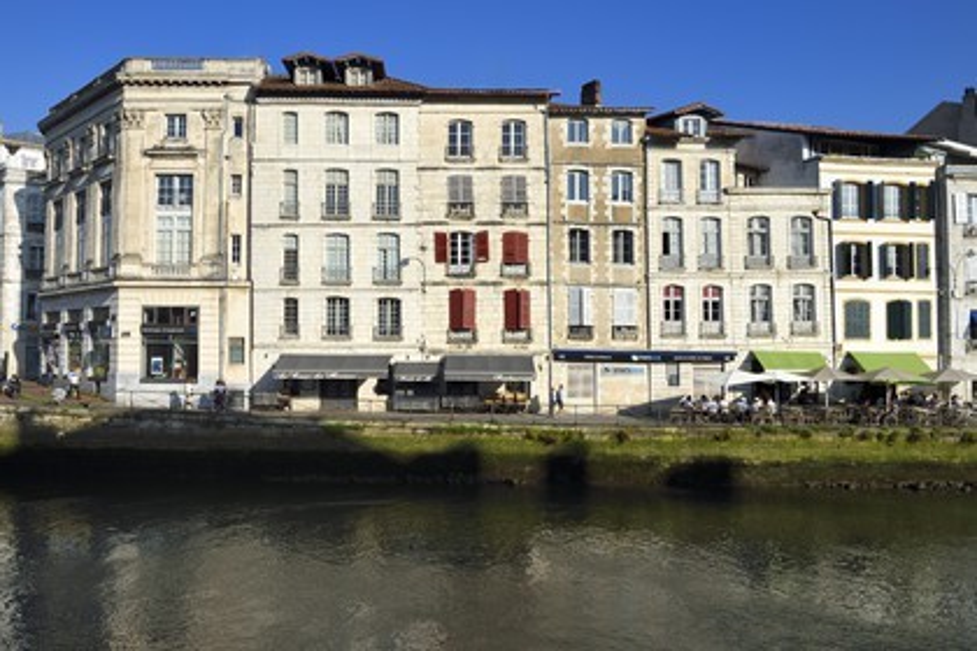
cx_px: 488
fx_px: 841
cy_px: 326
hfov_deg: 60.3
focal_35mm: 31
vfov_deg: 42.3
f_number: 14
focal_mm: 31
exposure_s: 1/250
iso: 200
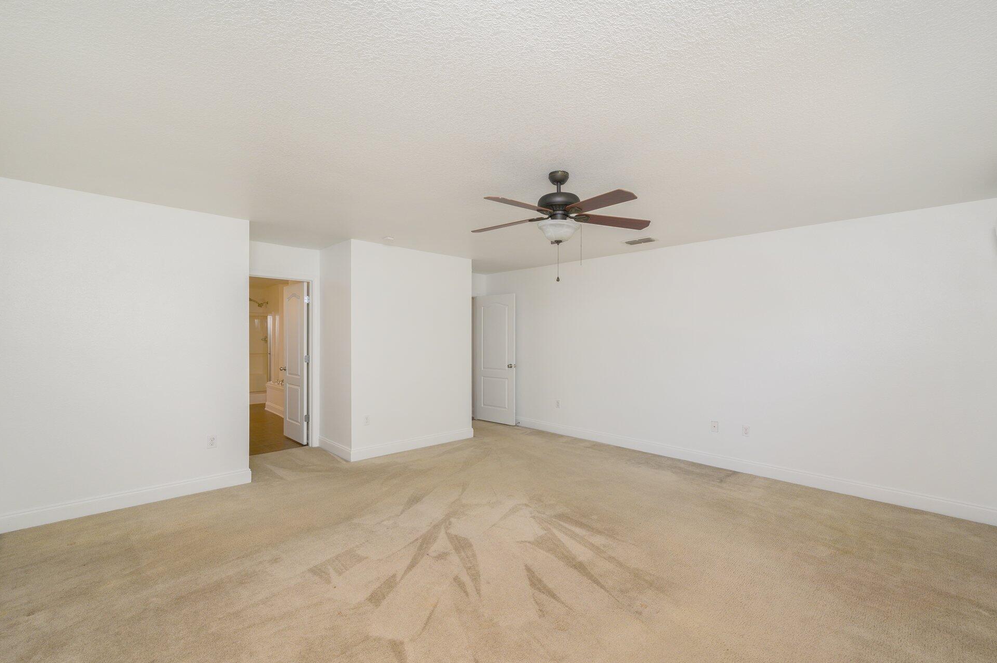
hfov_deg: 100.4
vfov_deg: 77.2
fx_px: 415
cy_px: 339
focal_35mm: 15
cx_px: 508
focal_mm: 14
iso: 400
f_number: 9
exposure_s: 1/30
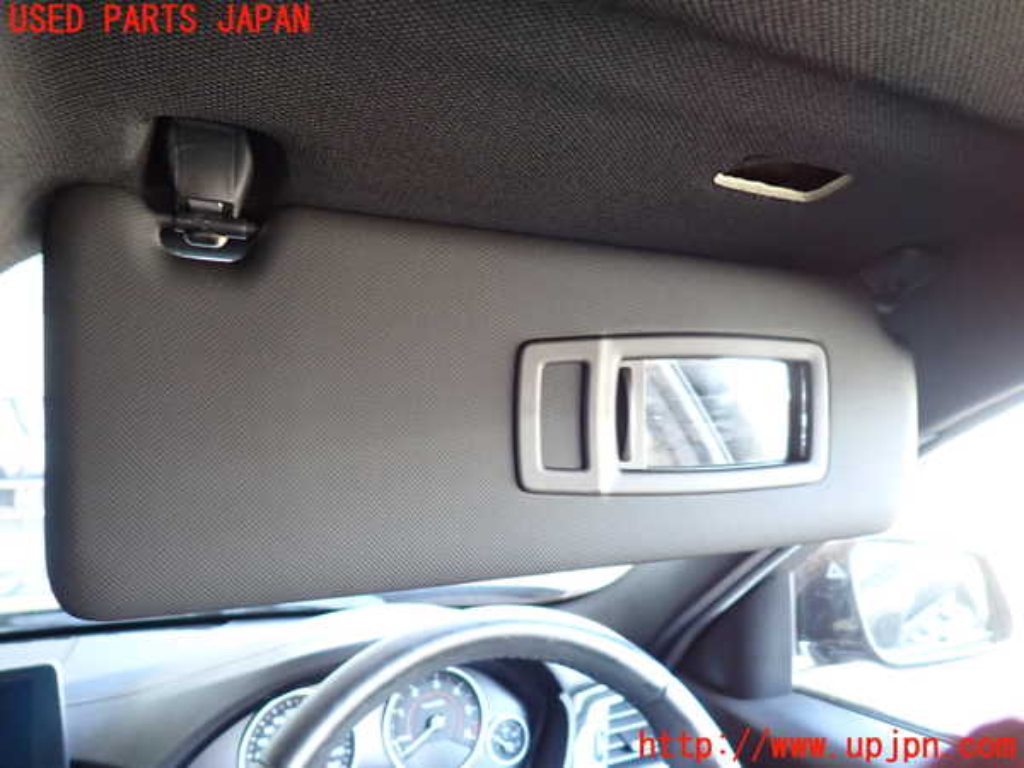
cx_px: 512
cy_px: 384
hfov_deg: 69.4
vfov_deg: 54.9
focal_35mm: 25
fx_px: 740
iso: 400
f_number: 2
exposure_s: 1/30
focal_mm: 4.5
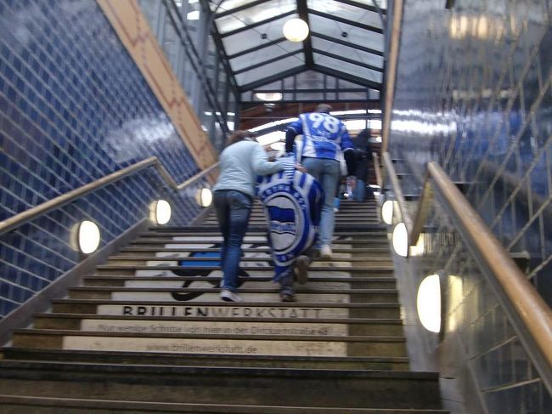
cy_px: 207
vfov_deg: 31.5
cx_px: 276
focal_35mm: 46
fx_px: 733
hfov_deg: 41.3
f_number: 3.3
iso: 160
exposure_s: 1/60
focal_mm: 8.2
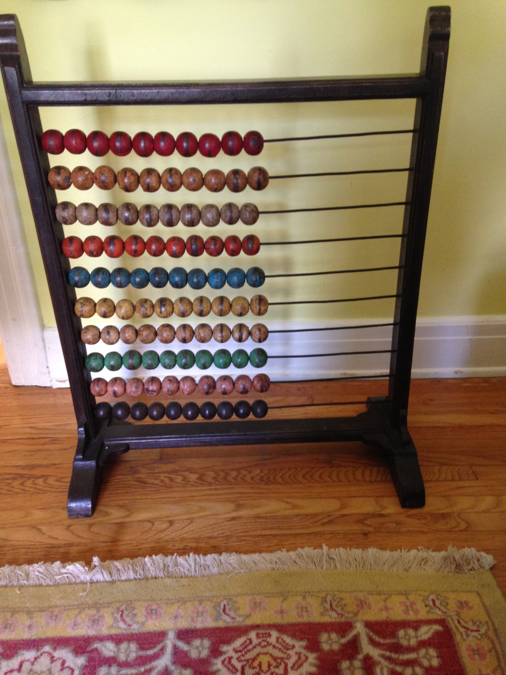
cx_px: 253
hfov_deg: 42.9
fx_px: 643
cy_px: 338
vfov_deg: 55.4
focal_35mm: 33
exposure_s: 1/20
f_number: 2.4
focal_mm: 4.12
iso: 200
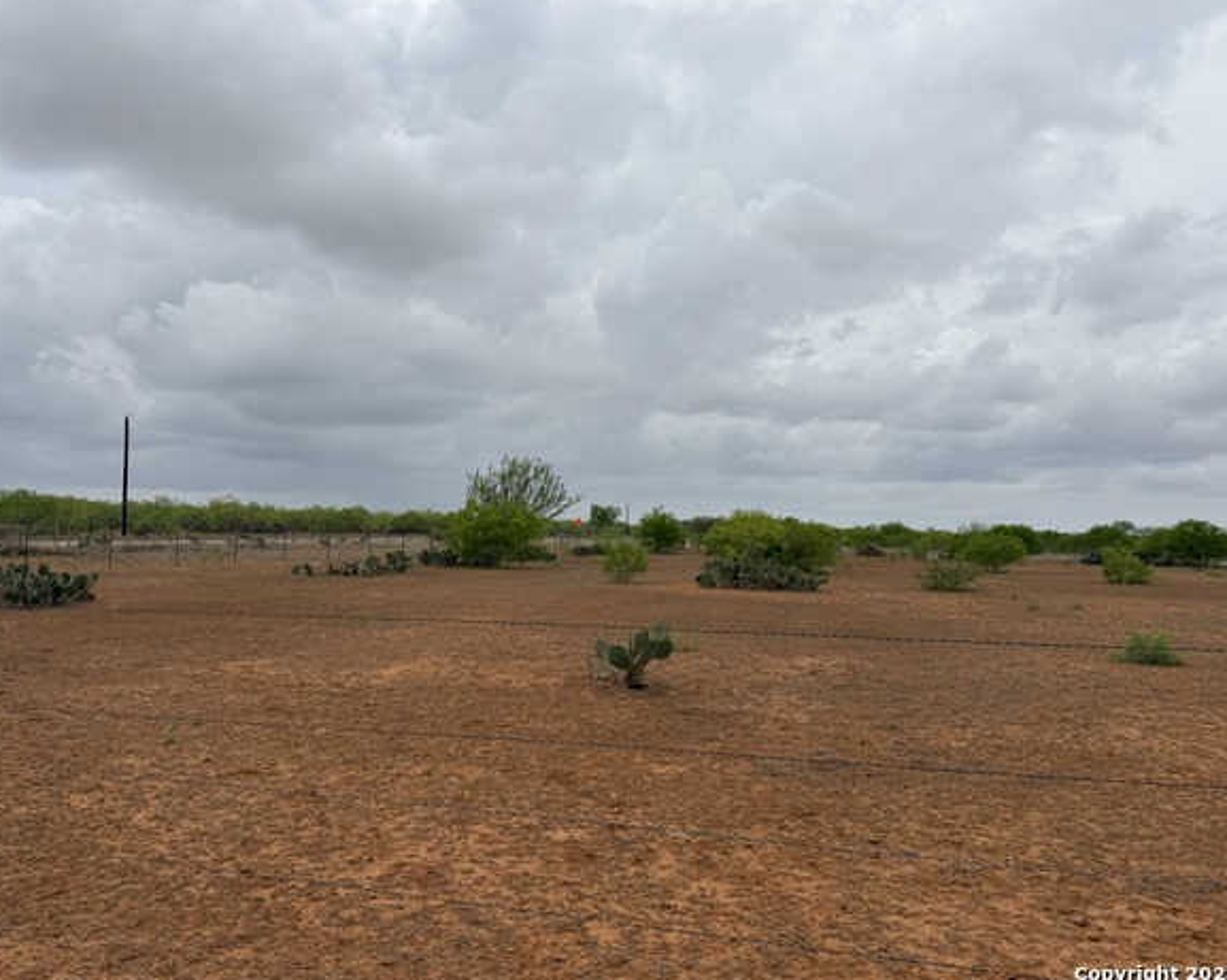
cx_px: 564
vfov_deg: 54.9
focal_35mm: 26
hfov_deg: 66.0
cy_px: 502
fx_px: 944
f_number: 1.78
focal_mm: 6.76
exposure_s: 1/5319
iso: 80
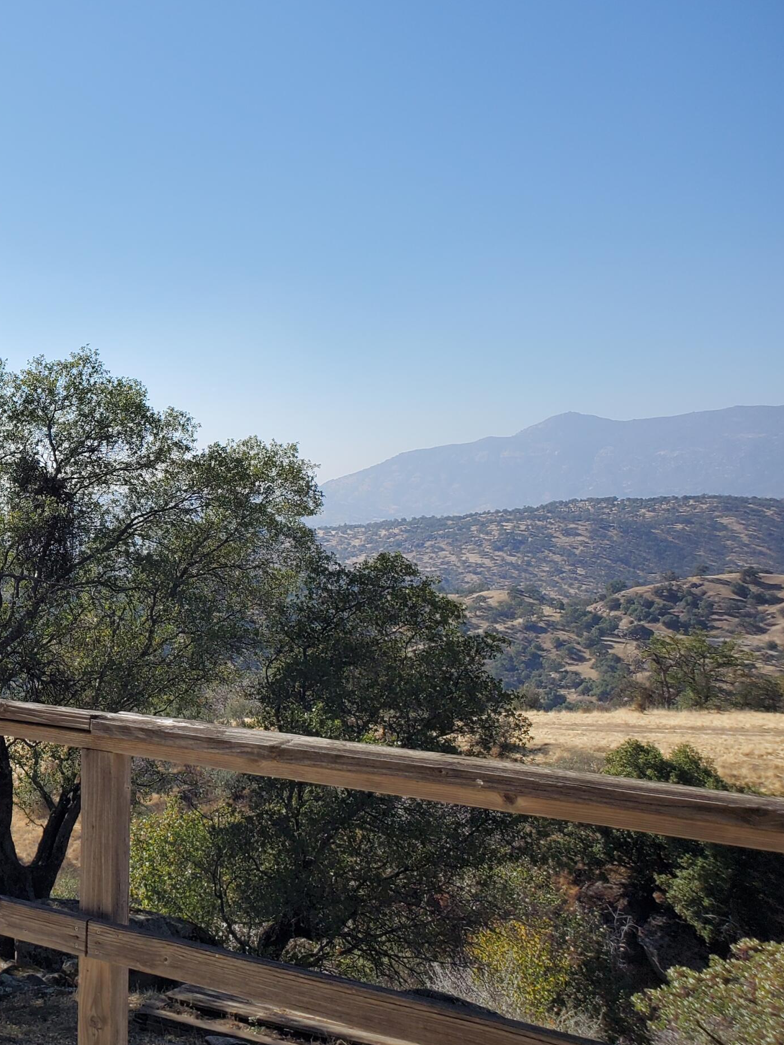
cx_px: -46
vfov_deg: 44.7
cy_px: 450
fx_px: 1268
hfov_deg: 31.1
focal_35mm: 42
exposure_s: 1/1690
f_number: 2.4
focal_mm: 4.3
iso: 50
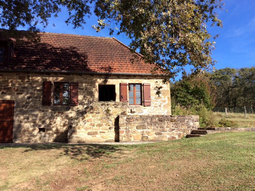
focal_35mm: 32
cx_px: 128
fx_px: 235
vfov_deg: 44.1
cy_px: 96
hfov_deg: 56.9
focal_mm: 3.3
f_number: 2.4
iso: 32
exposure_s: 1/953
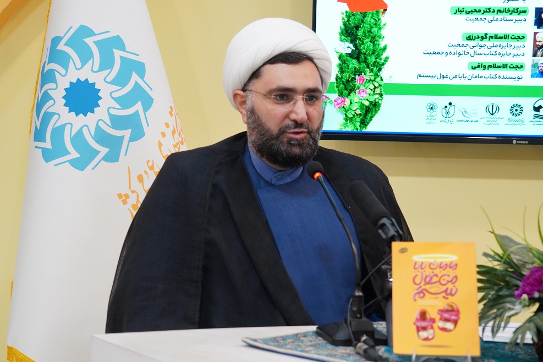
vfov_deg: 17.3
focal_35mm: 79
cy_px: 182
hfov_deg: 25.7
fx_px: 1191
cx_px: 273
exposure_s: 1/60
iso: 800
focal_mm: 52
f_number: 4.5
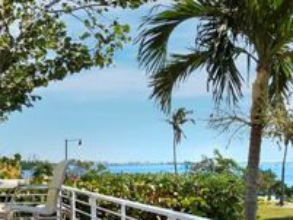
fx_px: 415
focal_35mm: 49
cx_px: 47
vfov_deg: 29.4
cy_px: 152
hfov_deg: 37.1
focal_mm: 7
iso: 400
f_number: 11
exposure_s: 1/200
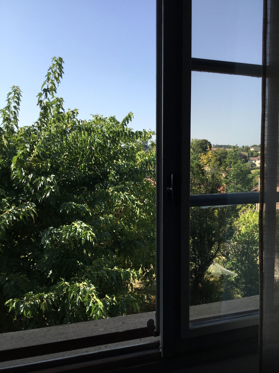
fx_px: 333
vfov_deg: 58.3
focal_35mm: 31
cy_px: 186
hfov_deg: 45.4
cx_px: 140
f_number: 2.4
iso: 25
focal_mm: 3.3
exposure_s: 1/876
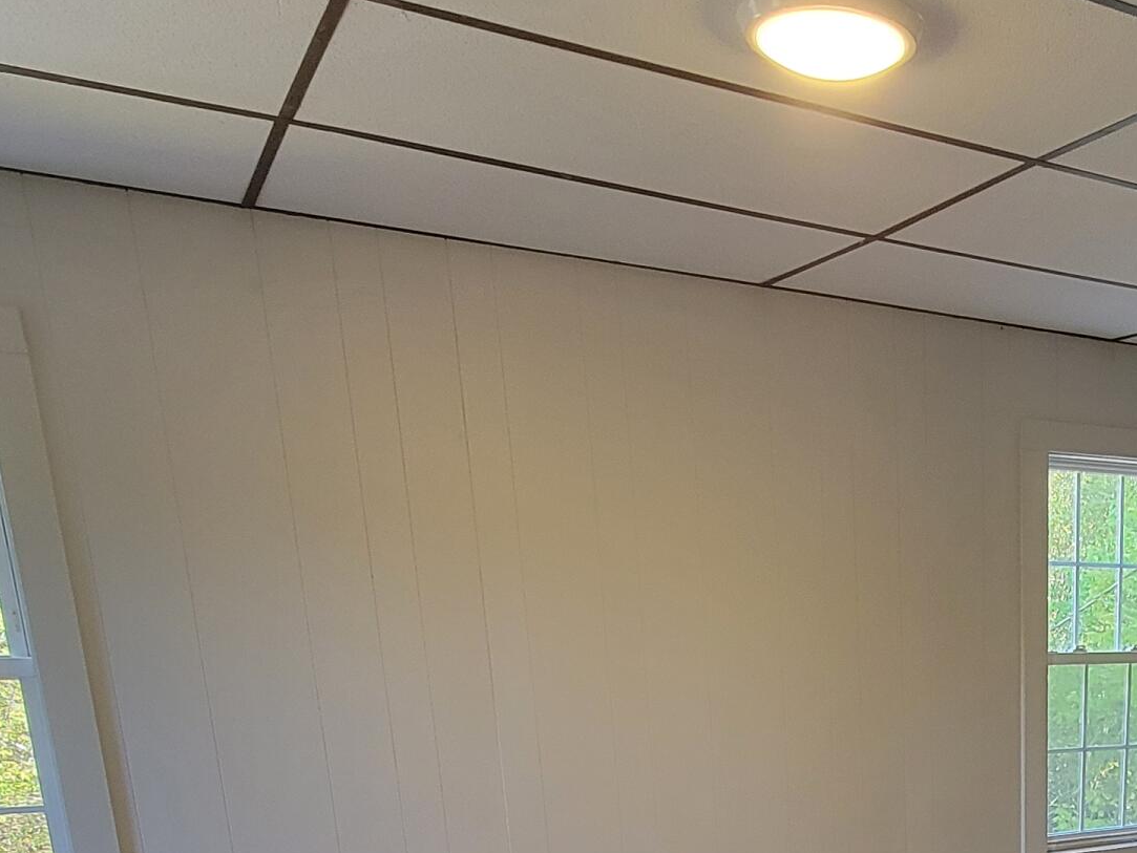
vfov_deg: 33.6
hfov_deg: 47.1
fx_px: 1183
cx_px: 985
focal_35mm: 36
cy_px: 974
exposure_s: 1/60
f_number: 2.2
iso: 200
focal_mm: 2.2
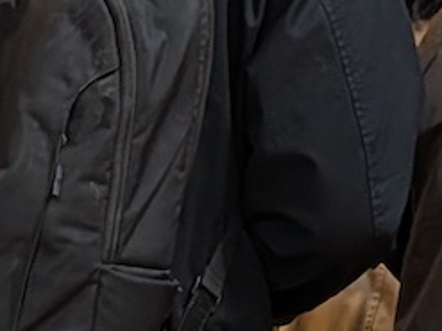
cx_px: -469
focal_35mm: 187
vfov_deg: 7.7
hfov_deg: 9.8
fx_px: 2387
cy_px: 621
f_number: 1.68
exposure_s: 1/100
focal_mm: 6.9
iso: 205
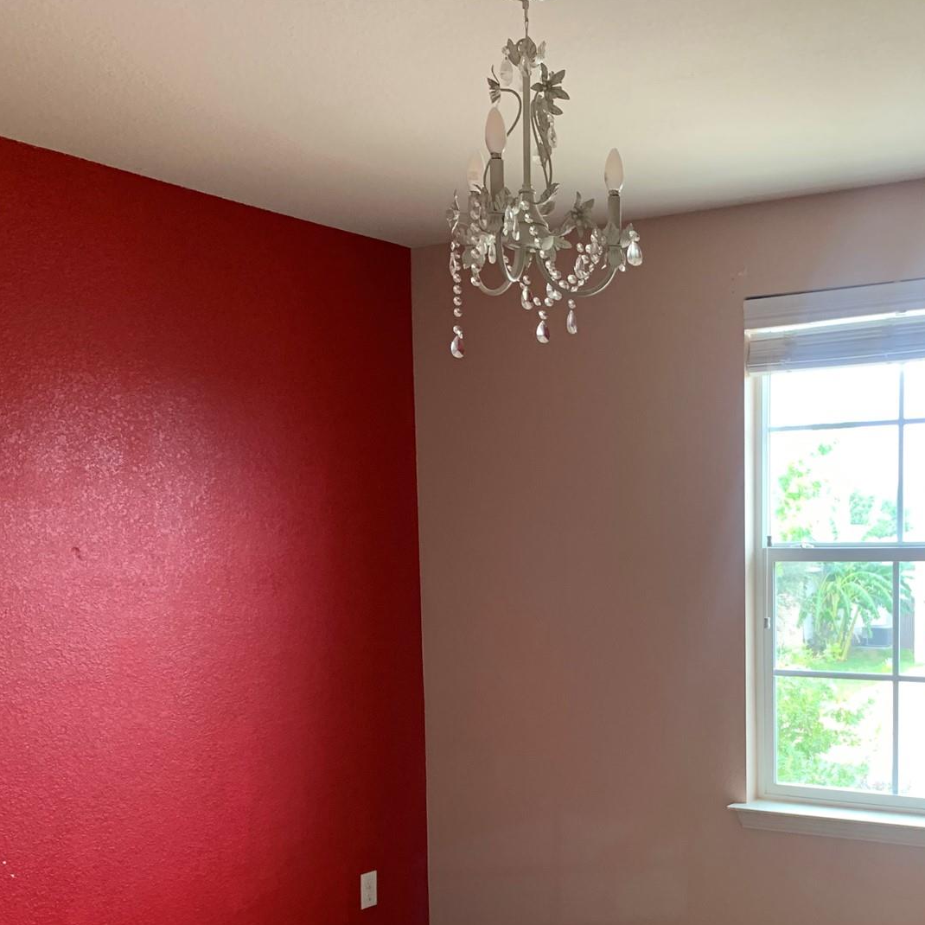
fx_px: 1330
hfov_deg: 37.1
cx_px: 730
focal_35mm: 44
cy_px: 659
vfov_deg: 37.7
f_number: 1.8
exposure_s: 1/60
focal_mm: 4.25
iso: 125
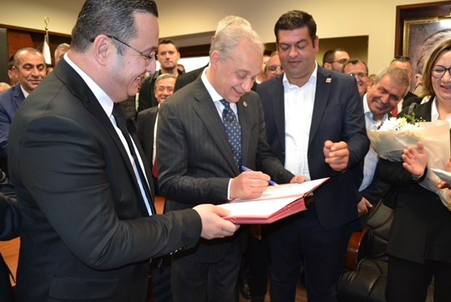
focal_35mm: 27
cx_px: 226
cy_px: 151
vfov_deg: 48.0
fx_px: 339
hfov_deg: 67.3
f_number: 3.5
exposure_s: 1/60
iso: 1600
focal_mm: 18
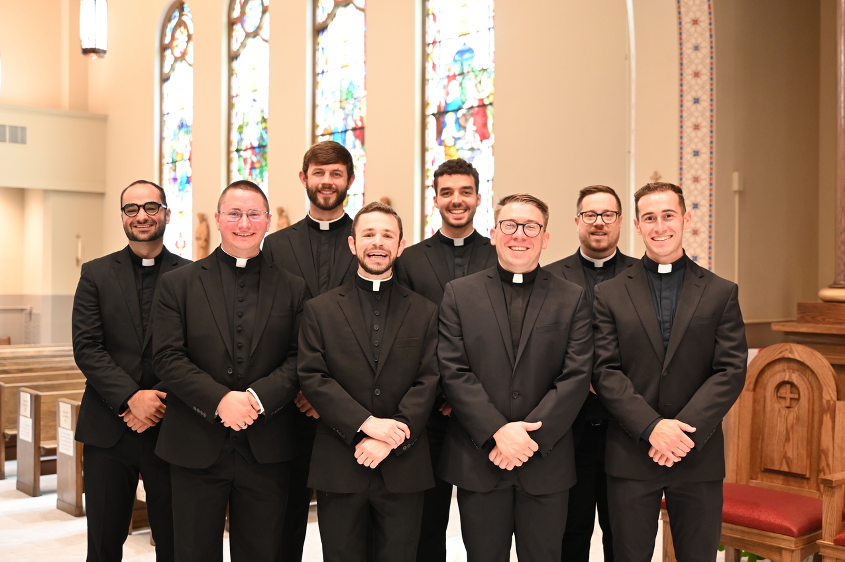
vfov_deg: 31.1
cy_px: 281
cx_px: 422
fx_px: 1008
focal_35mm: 43
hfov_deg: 45.5
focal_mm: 43
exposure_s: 1/125
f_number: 2.8
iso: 2500
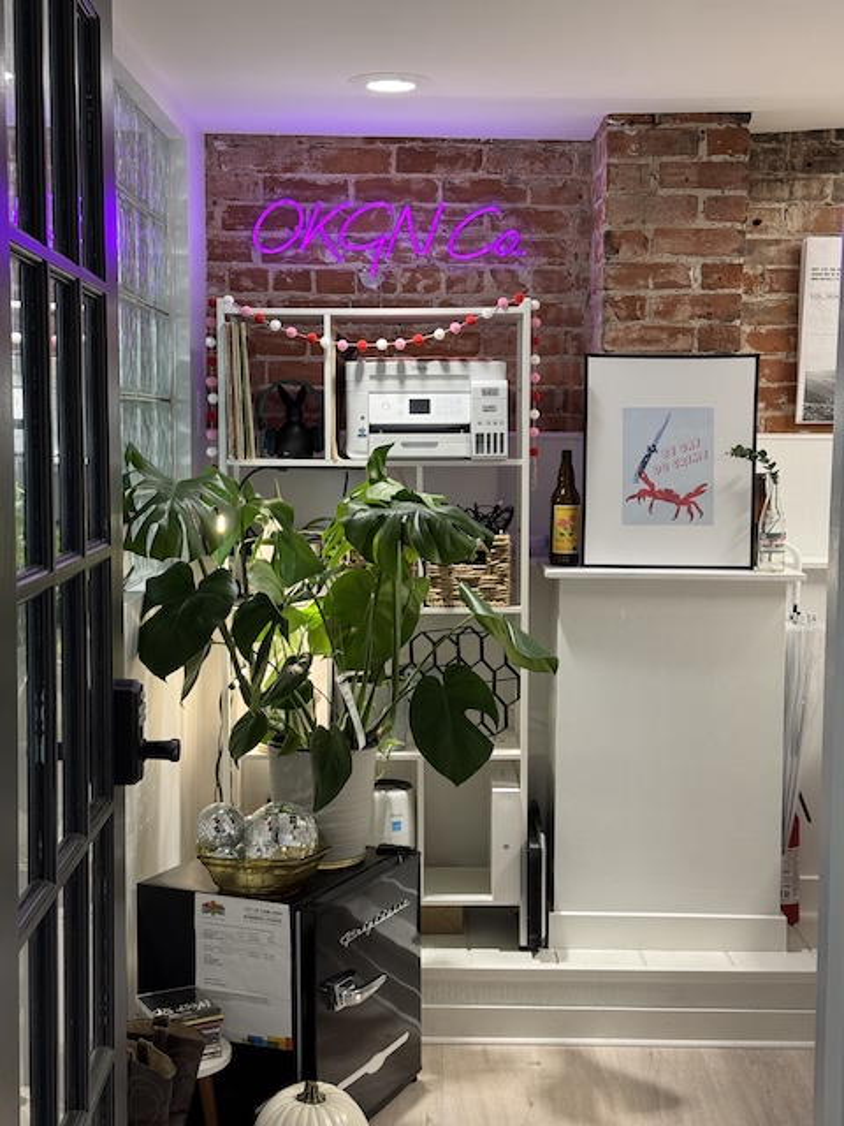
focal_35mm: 48
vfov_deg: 39.7
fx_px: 1560
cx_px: 422
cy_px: 563
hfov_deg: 30.3
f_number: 1.78
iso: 100
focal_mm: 6.76
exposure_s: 1/60
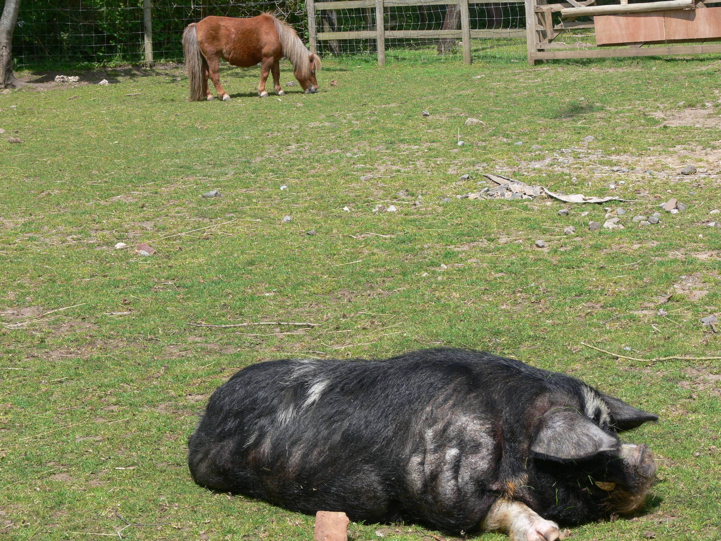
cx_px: 360
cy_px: 270
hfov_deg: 20.9
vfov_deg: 15.7
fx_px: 1958
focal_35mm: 94
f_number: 5.6
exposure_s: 1/320
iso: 80
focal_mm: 19.9
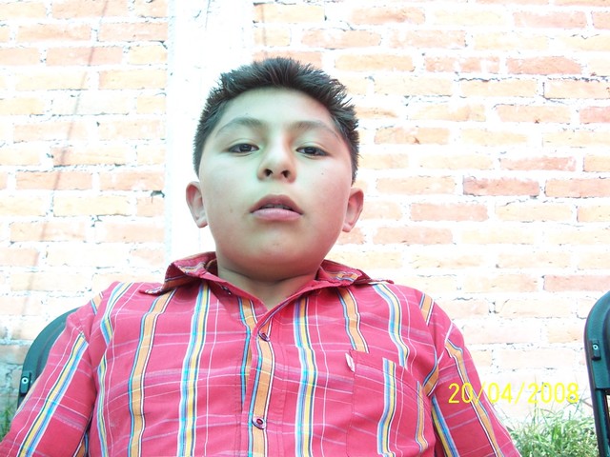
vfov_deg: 40.7
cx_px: 305
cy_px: 228
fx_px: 617
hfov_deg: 52.6
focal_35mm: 35
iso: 80
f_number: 2.8
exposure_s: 1/180
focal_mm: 6
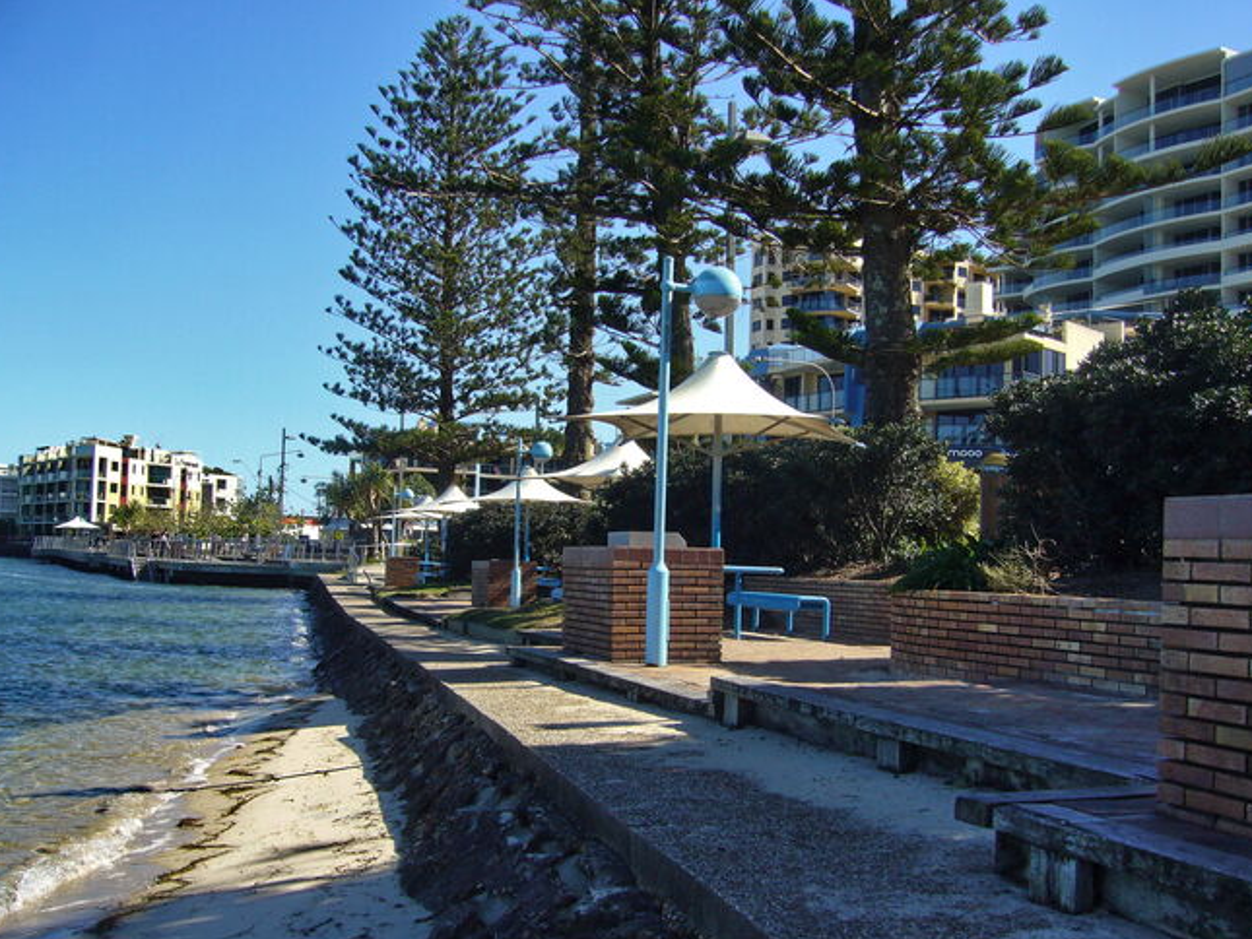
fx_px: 1375
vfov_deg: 37.7
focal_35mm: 38
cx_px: 623
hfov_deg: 49.0
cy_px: 490
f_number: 5.6
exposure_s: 1/250
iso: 80
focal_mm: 5.8
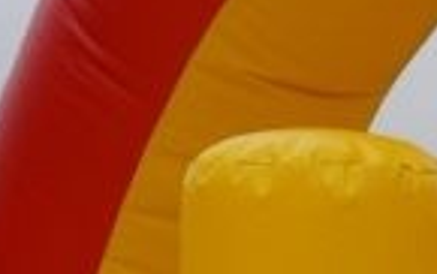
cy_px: 510
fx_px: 2063
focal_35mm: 173
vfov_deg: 7.4
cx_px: 729
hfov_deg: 11.4
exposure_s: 1/400
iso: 100
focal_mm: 16
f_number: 6.3
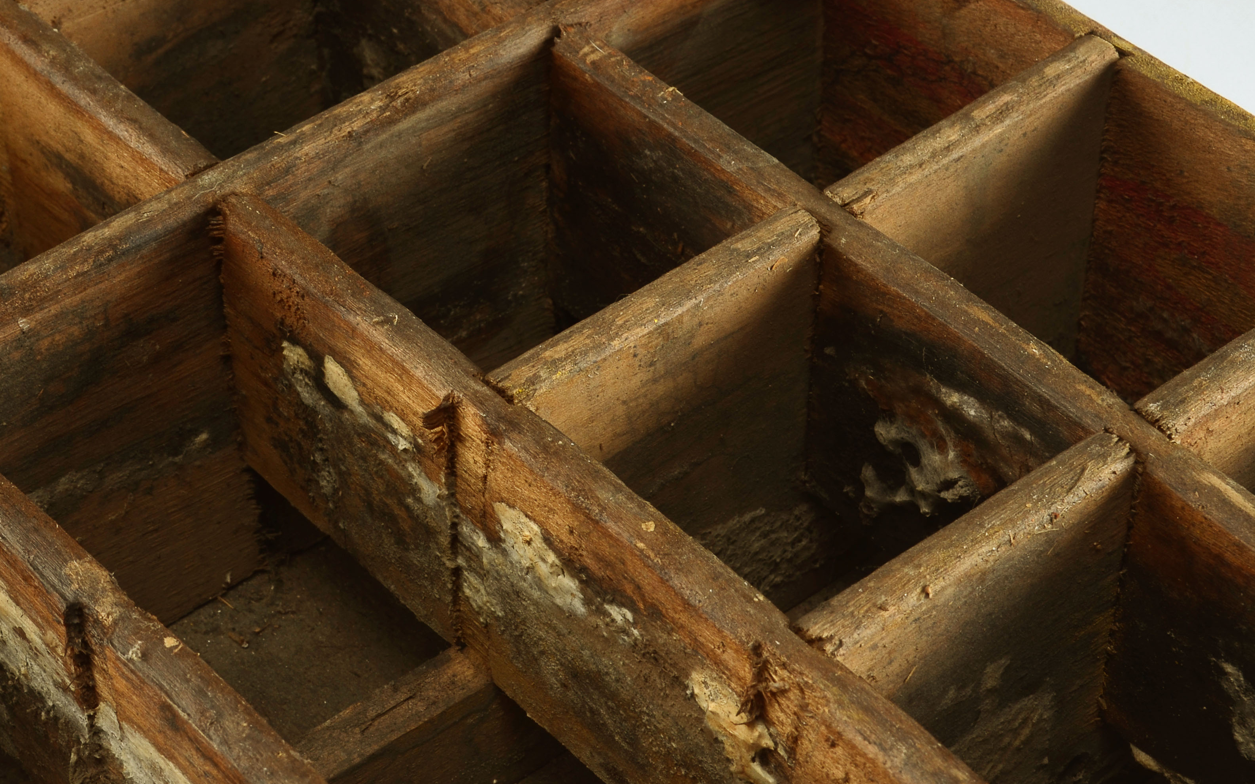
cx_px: 421
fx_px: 3078
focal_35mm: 90
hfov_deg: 22.9
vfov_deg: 14.5
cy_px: 500
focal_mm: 38
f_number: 13
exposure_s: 1/80
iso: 100
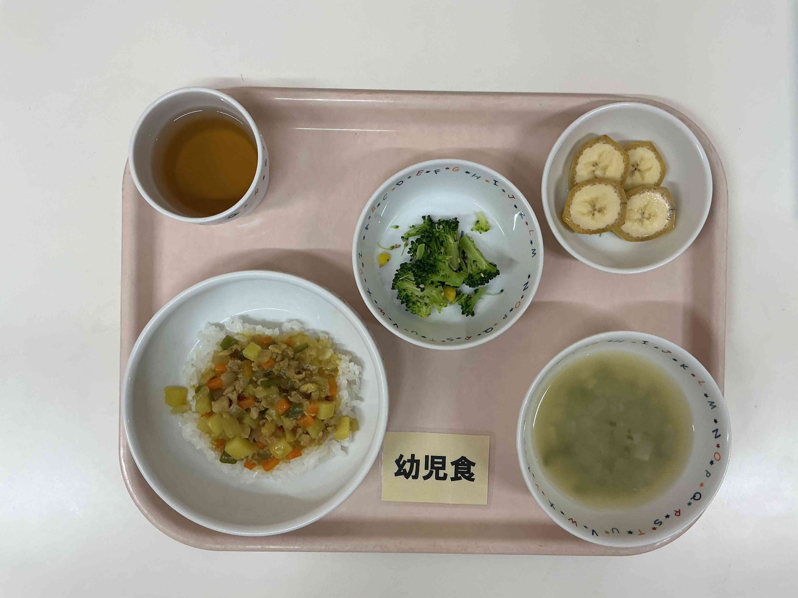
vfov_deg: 48.2
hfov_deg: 61.7
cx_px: 399
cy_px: 299
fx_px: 669
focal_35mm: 29
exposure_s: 1/120
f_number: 1.8
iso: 64
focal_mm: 3
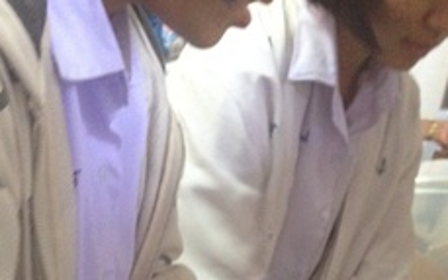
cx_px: 288
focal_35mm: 73
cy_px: 345
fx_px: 891
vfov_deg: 17.0
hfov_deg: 28.1
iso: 400
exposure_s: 1/20
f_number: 2.4
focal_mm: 4.28
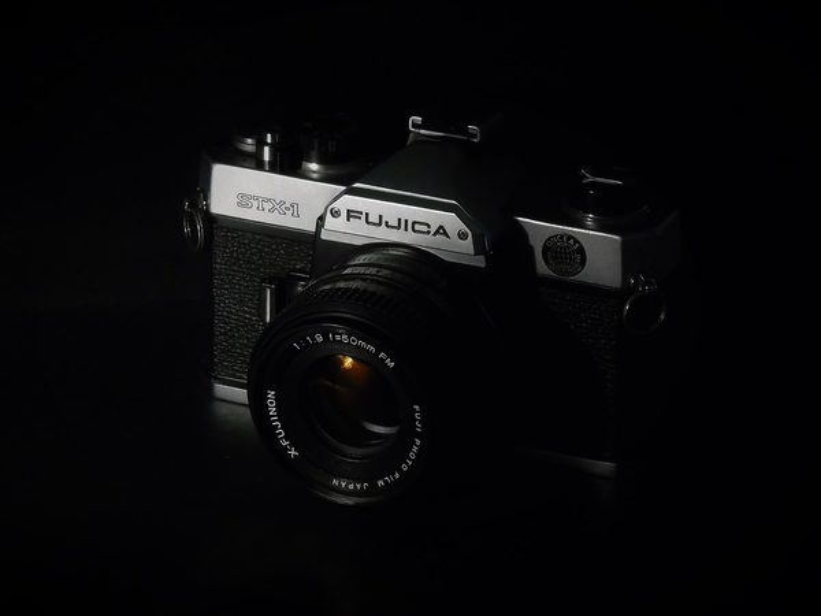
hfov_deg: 12.2
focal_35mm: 162
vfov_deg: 9.2
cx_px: 410
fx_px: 3842
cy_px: 308
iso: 800
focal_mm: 29
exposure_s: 1/6
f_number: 4.9
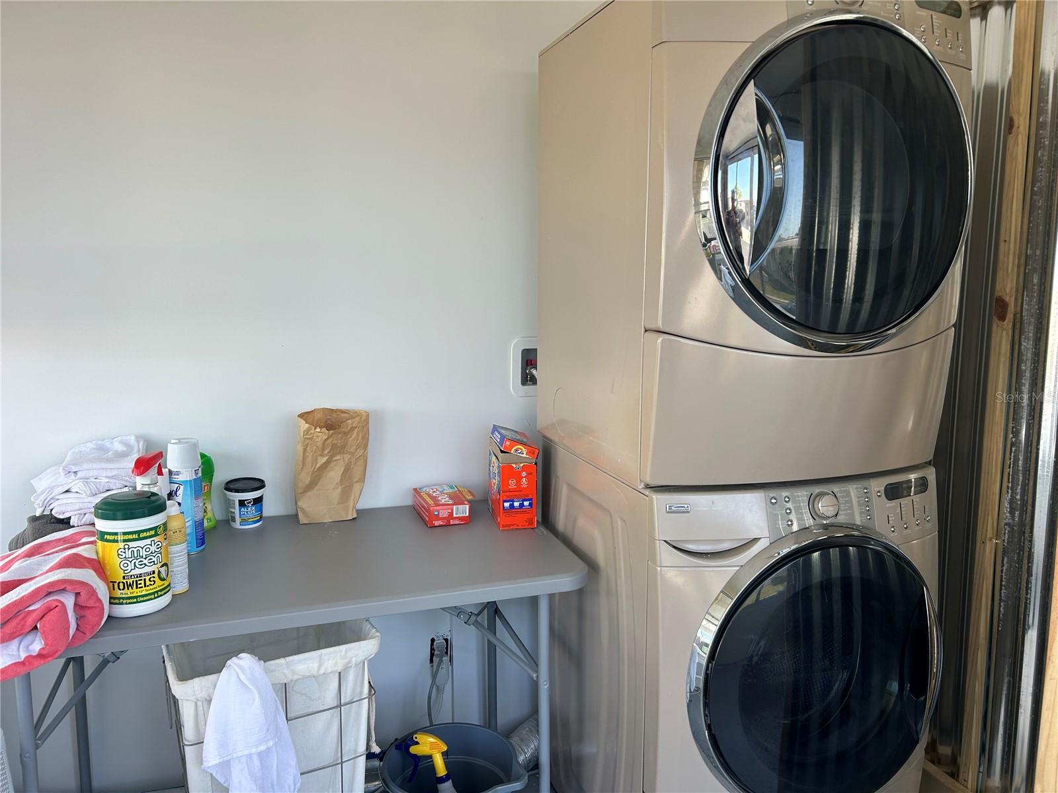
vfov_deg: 53.1
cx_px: 529
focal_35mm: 26
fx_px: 795
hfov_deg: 67.3
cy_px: 396
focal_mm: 5.7
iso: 40
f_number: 1.5
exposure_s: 1/244
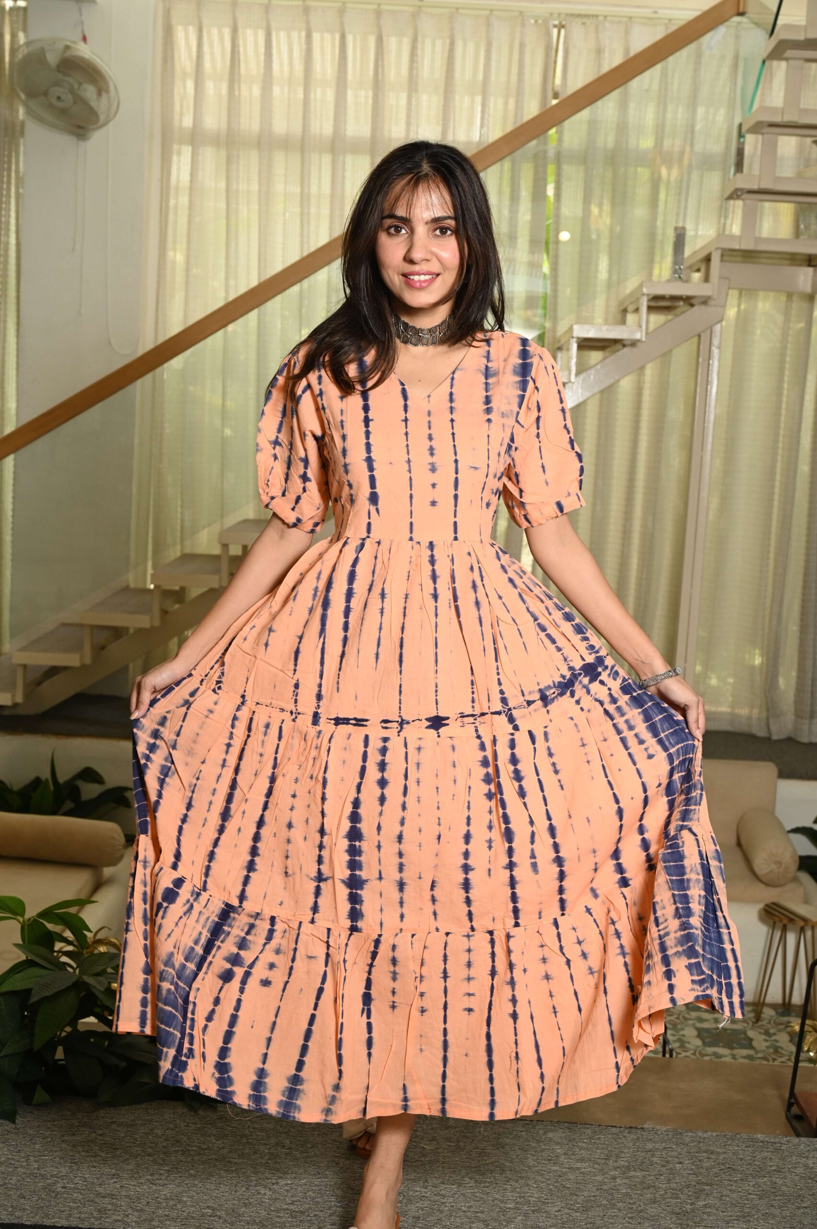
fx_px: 1500
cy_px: 614
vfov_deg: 44.5
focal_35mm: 44
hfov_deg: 30.5
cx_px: 408
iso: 640
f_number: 7.1
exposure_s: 1/160
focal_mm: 44
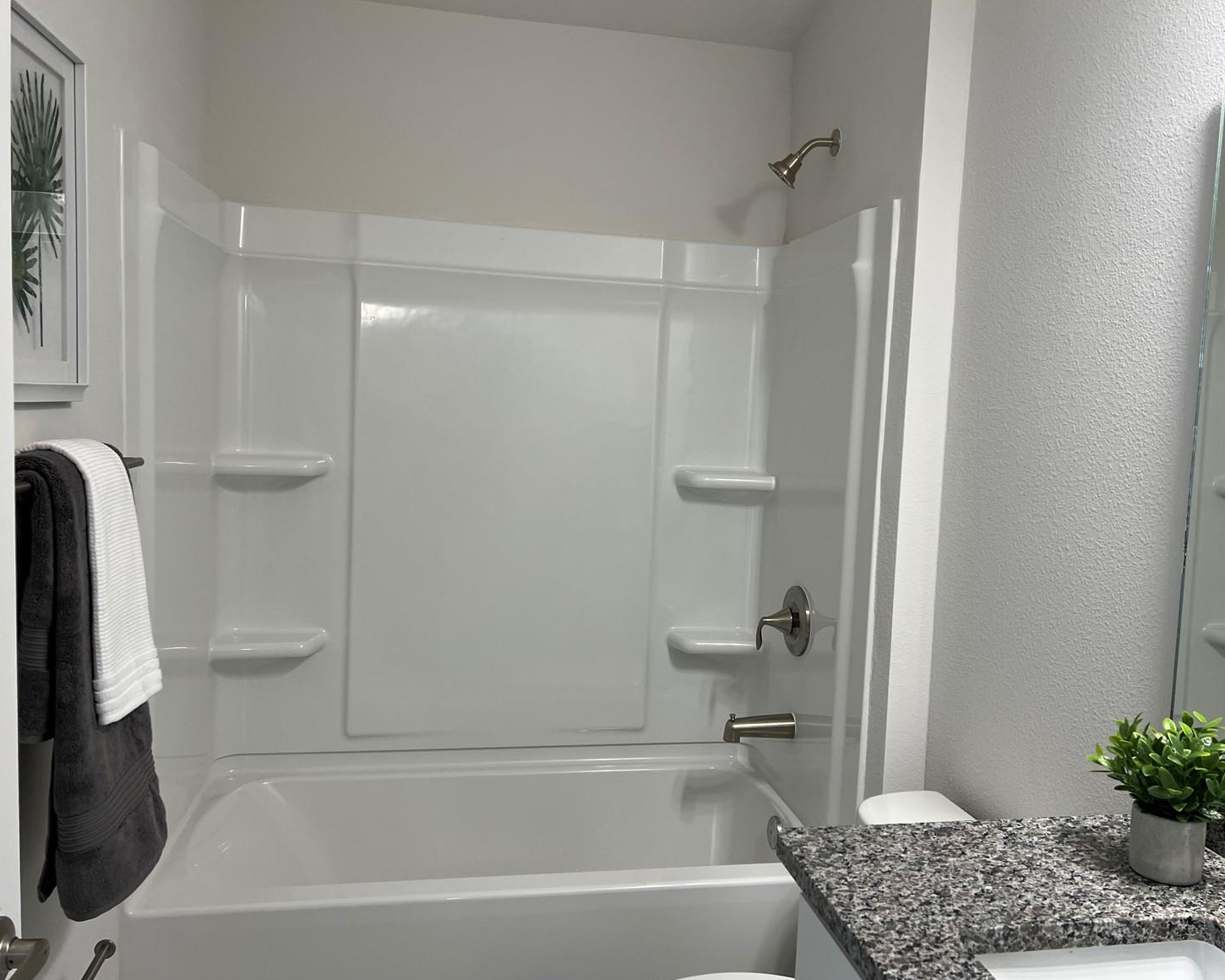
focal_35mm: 28
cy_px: 493
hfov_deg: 62.2
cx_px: 644
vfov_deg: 51.5
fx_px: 1015
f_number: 1.5
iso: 100
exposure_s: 1/120
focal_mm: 5.7
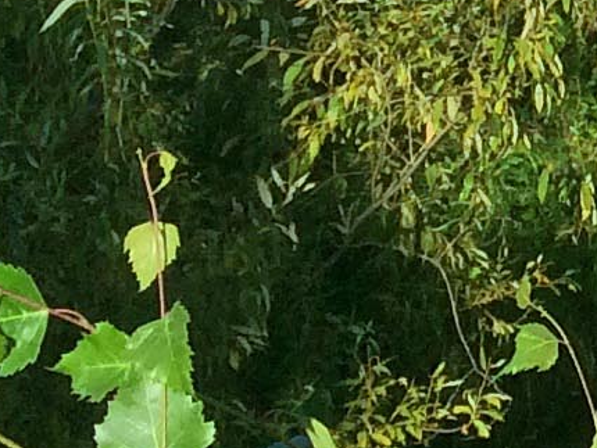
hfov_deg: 7.8
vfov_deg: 6.5
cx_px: 1824
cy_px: -520
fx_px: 3796
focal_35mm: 220
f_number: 2.2
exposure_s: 1/1866
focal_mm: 4.15
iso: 32
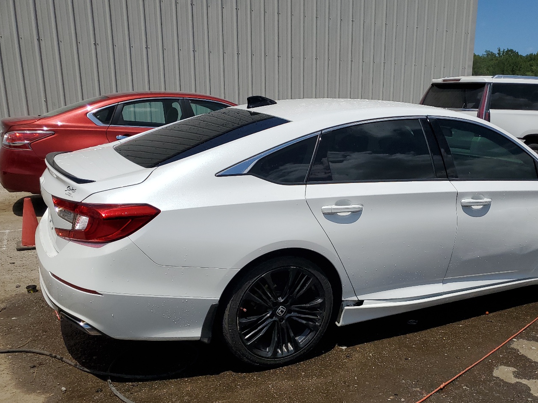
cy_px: 251
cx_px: 335
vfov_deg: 42.6
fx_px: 513
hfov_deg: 54.8
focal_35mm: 33
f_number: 1.5
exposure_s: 1/10000
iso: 52
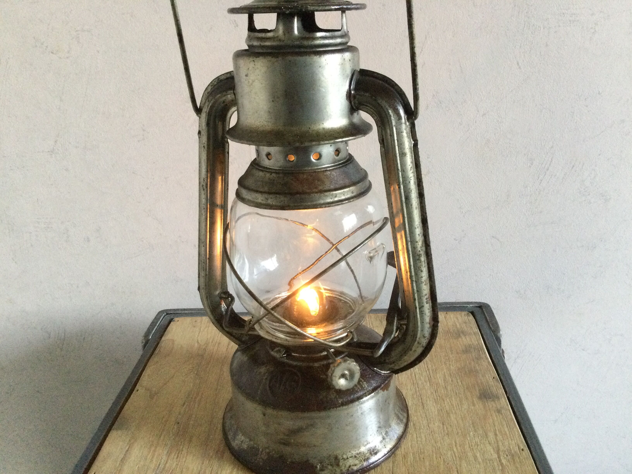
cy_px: 237
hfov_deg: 58.4
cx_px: 316
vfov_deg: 45.4
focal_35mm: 31
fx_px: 566
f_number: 2.4
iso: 250
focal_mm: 3.3
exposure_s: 1/33
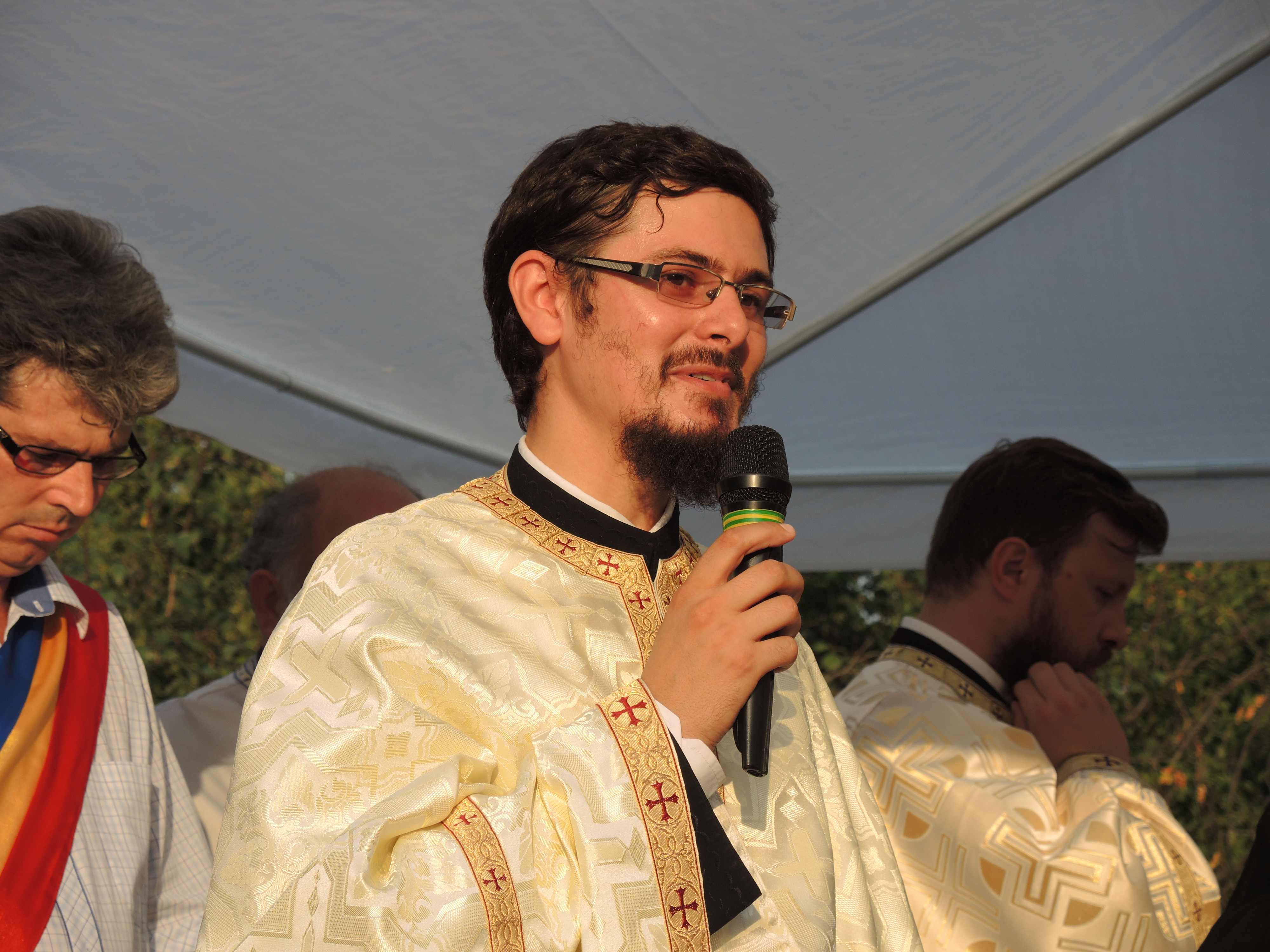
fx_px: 4293
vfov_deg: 12.7
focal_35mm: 117
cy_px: 476
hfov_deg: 16.8
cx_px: 635
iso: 80
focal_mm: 25
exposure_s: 1/640
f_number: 3.5
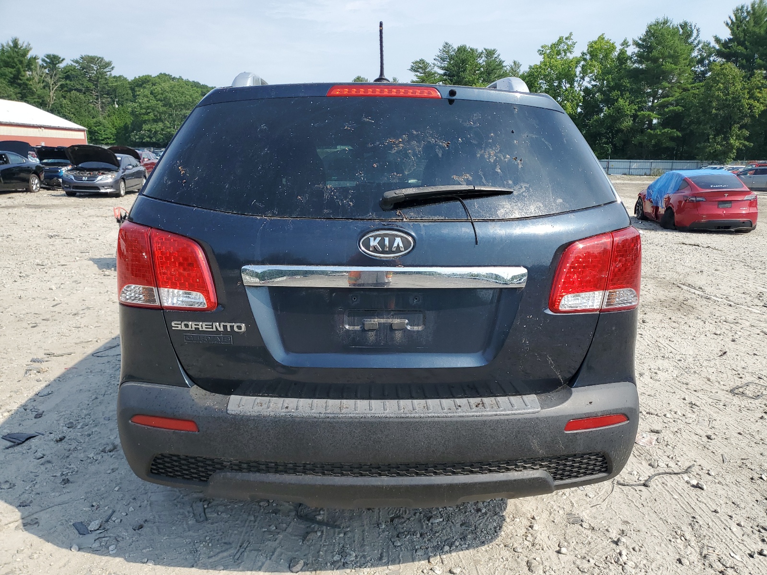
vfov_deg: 53.1
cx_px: 384
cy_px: 288
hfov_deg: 67.3
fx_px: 576
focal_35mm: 26
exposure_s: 1/2000
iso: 50
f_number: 1.5
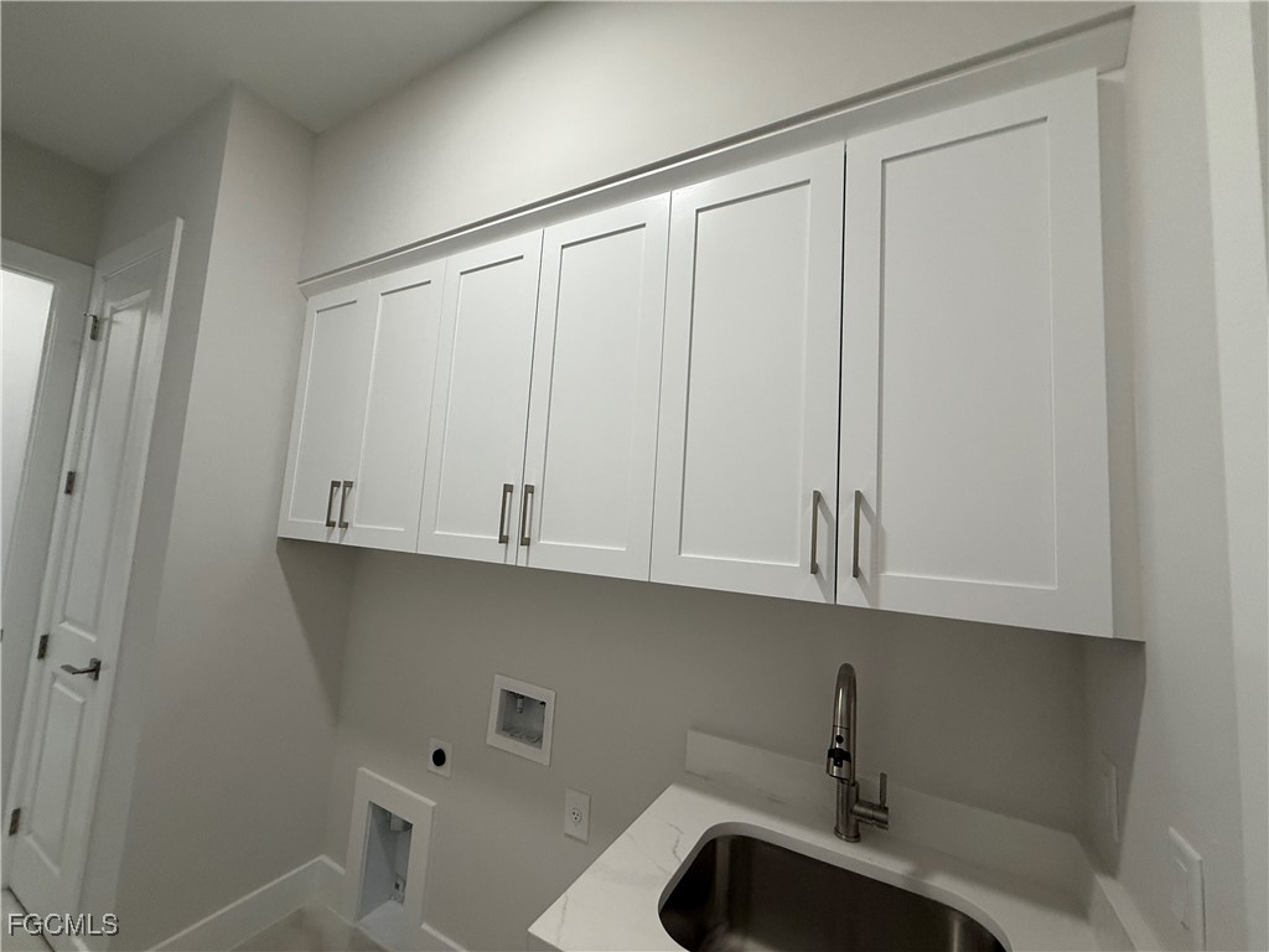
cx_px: 634
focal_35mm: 14
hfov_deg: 102.1
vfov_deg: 85.7
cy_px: 476
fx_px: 513
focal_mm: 2.22
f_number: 2.2
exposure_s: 1/120
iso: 250
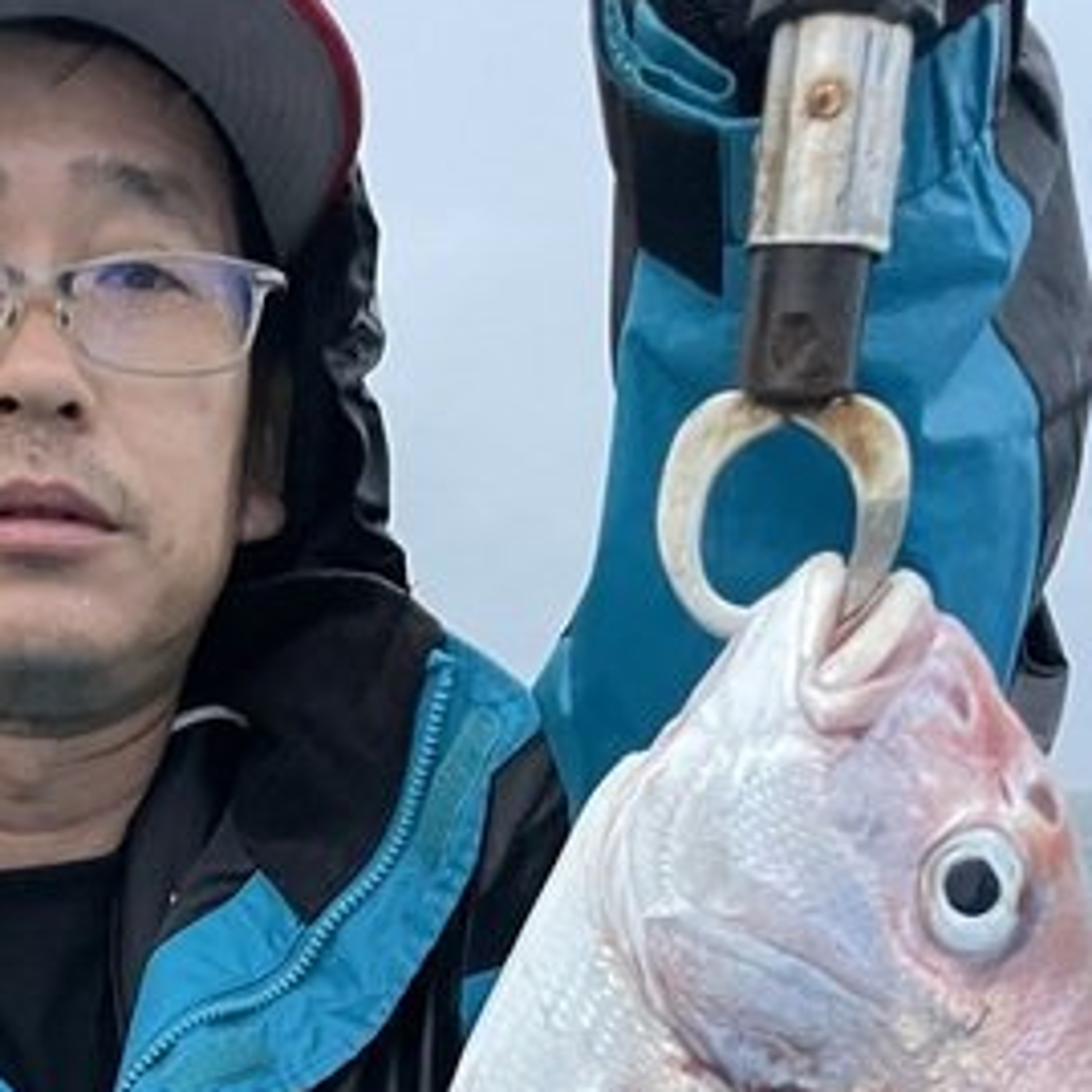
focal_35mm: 73
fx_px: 2605
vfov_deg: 22.2
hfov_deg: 23.3
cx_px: 187
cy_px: 1234
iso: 320
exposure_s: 1/60
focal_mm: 4.2
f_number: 1.6
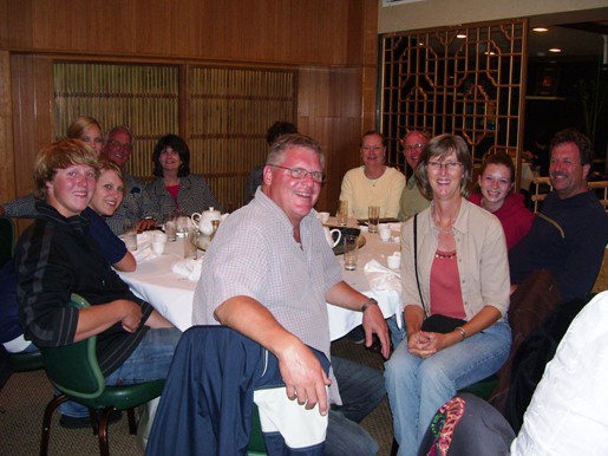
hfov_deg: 50.1
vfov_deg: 38.7
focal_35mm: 37
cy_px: 228
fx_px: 650
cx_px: 304
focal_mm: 6
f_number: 2.7
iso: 125
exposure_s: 1/60
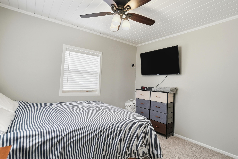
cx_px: 115
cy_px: 85
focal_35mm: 16
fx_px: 106
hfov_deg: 96.7
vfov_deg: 73.7
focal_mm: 10
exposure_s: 1/320
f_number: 5.6
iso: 100
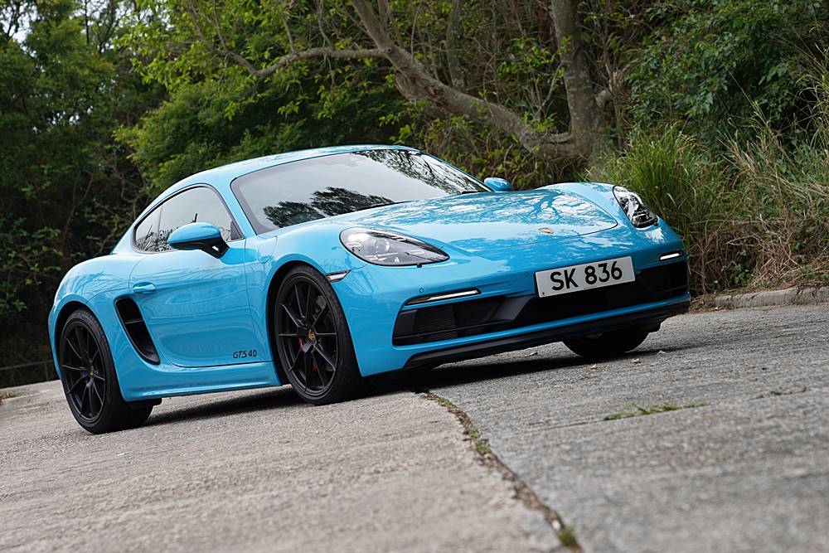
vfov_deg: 13.0
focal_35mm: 105
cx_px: 414
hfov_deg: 19.5
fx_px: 2418
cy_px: 276
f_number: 4.5
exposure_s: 1/320
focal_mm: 70
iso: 100
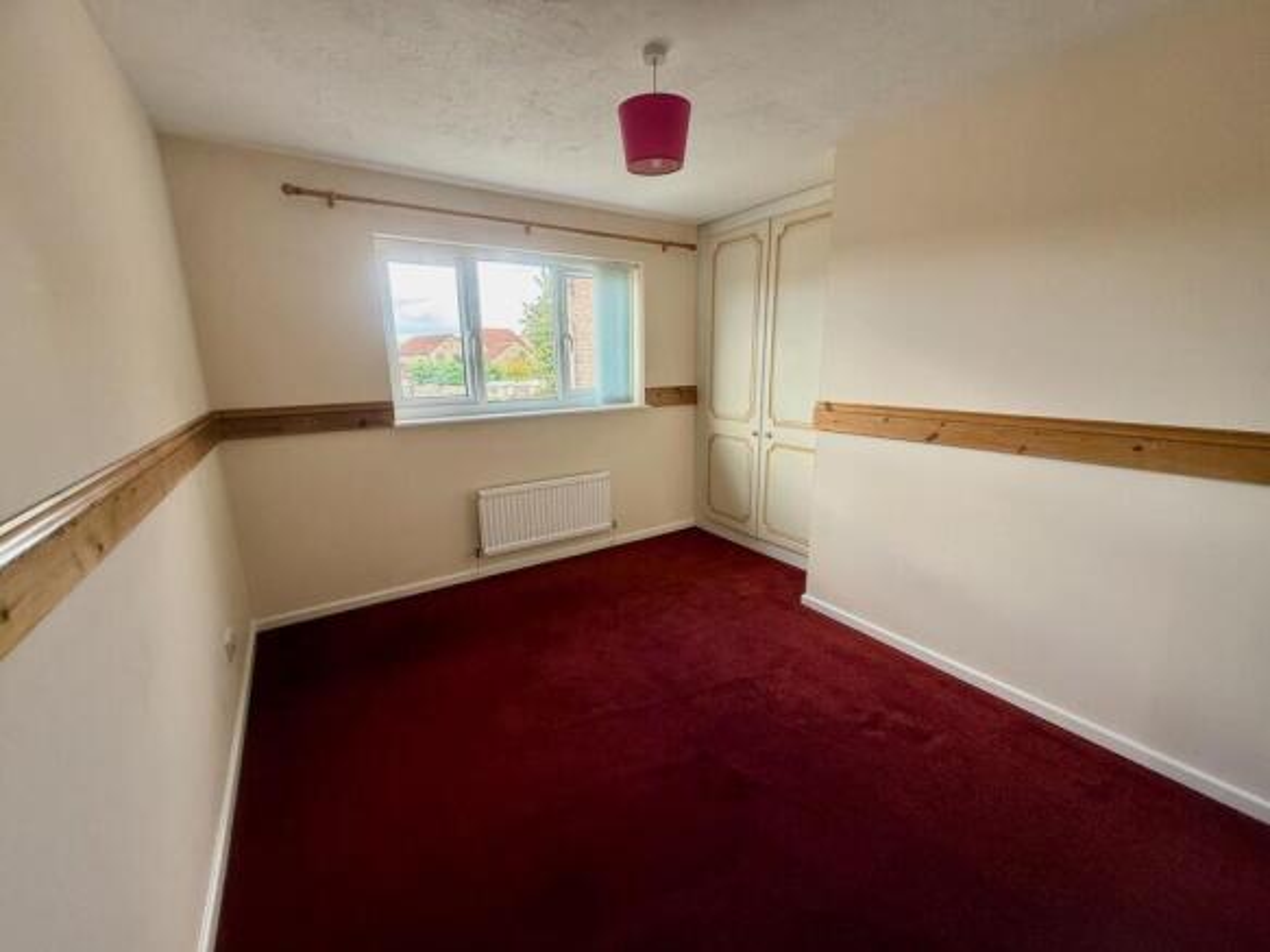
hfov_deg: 102.1
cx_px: 635
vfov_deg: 85.7
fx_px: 514
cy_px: 476
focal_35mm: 14
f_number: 2.2
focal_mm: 2.22
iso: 160
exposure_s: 1/99
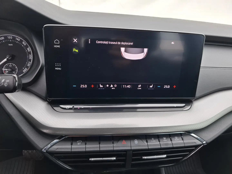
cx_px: 116
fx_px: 154
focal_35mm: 23
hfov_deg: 73.9
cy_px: 87
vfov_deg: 58.9
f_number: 1.8
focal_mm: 5.54
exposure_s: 1/127
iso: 50
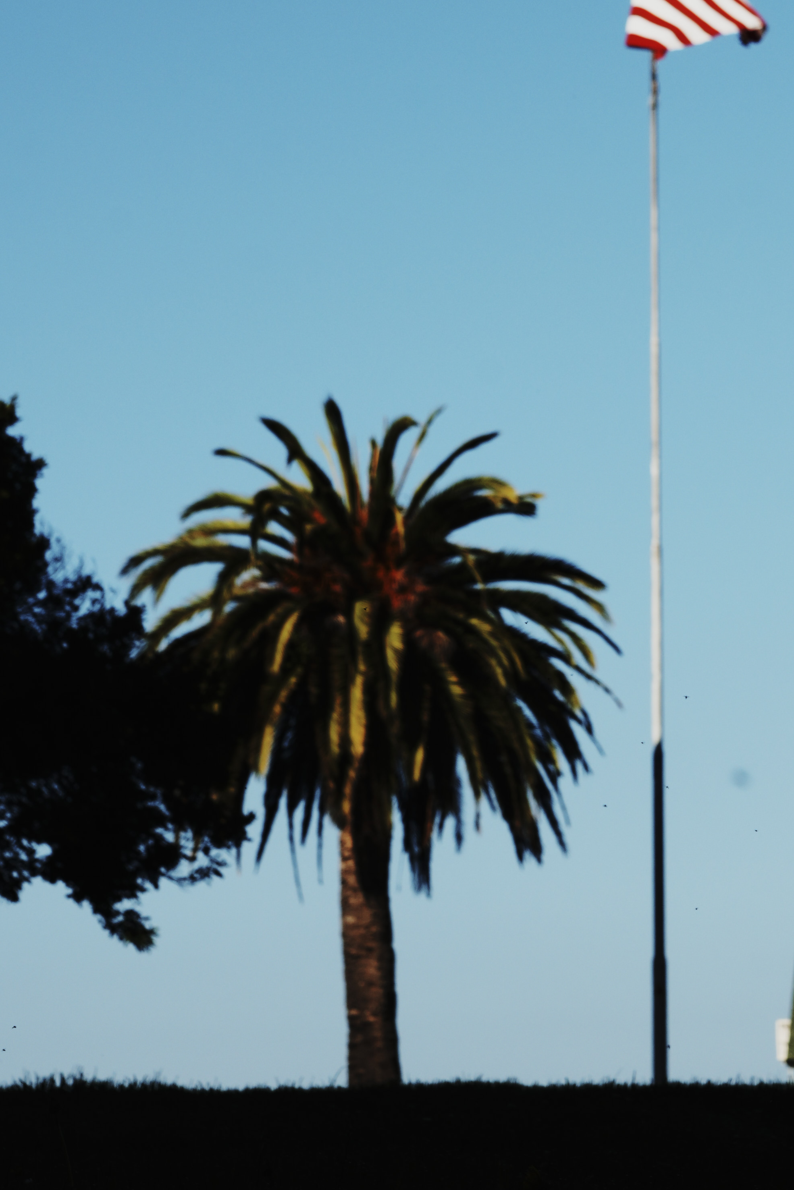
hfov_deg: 8.2
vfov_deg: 12.2
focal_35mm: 166
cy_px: 22
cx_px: 748
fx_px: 5491
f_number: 9
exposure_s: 1/500
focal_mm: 70
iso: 125
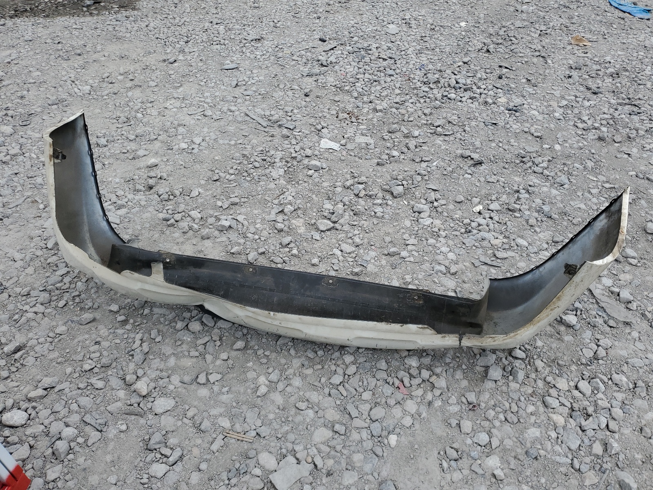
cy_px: 245
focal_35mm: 26
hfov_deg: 67.3
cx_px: 326
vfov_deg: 53.1
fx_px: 490
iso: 50
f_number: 1.5
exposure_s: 1/3333
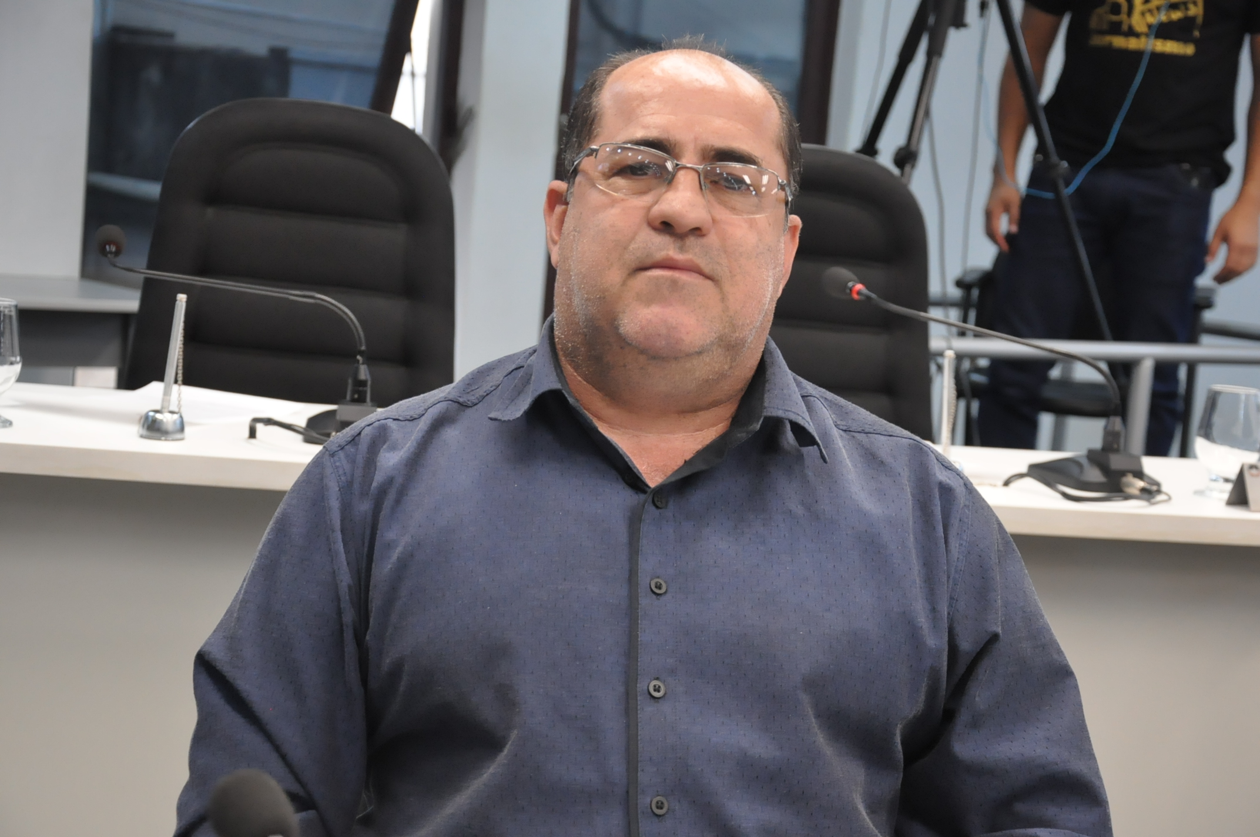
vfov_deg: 18.9
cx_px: 630
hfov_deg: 28.1
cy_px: 418
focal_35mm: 72
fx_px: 2517
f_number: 4.8
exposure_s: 1/100
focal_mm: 48
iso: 2000
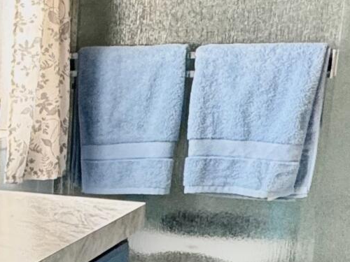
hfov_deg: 19.6
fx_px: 849
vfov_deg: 17.2
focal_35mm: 84
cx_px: -206
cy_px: 259
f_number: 2.2
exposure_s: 1/60
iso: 160
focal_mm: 2.22
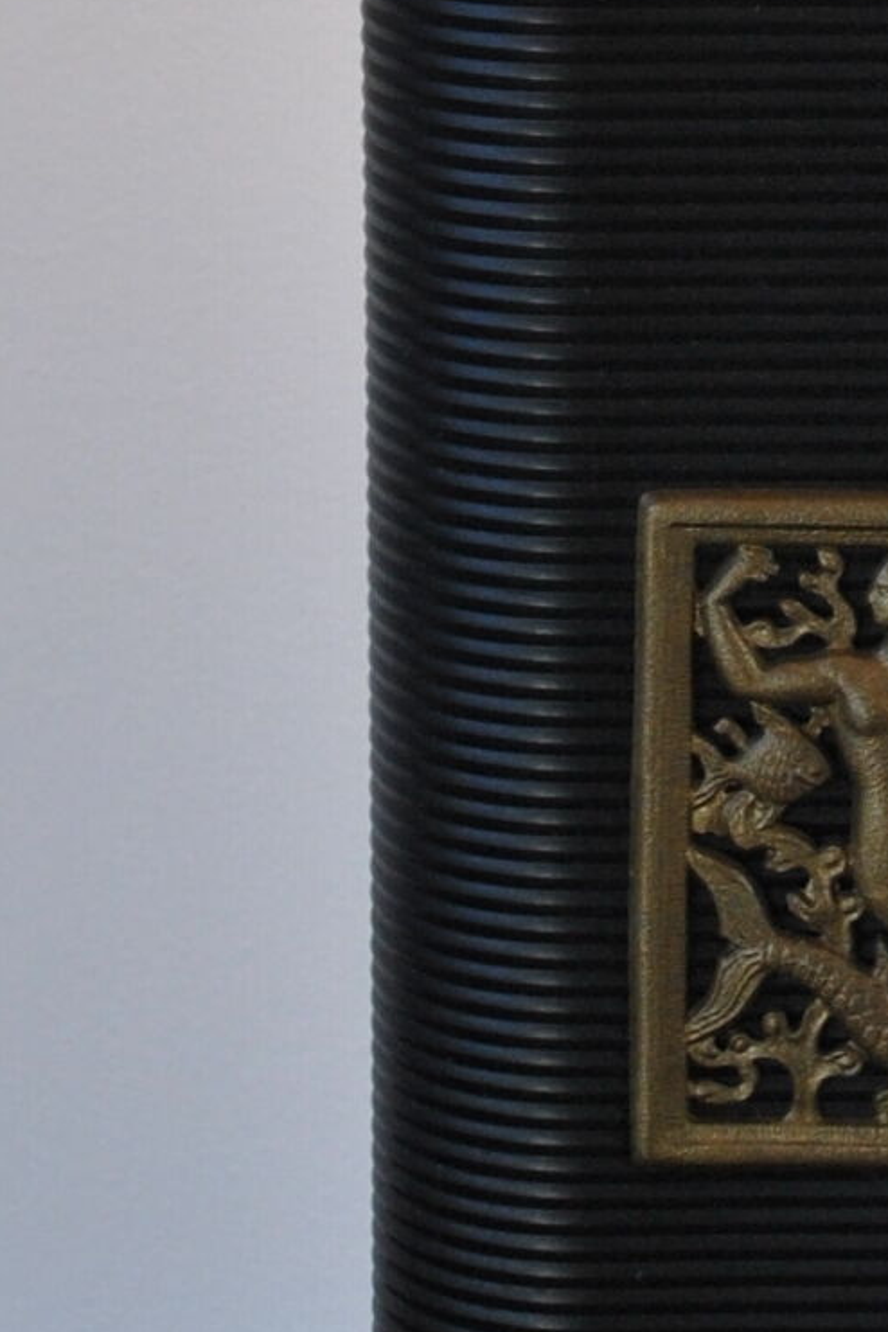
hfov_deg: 6.0
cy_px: 160
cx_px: 1030
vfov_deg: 9.0
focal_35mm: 228
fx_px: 8421
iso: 200
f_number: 5.6
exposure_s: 1/125
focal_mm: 29
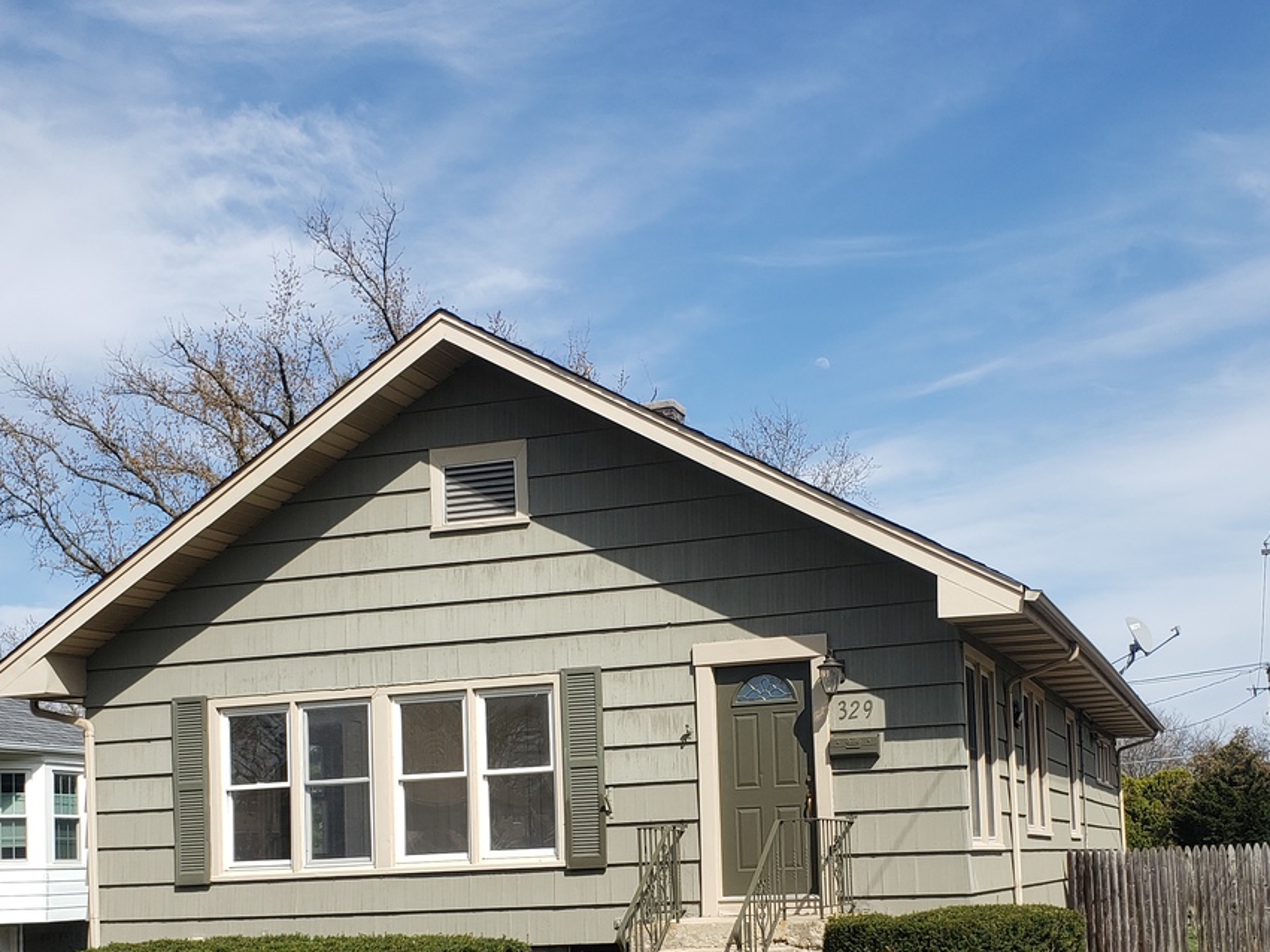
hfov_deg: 42.9
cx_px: 718
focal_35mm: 44
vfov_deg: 31.9
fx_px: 1614
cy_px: 770
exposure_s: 1/1391
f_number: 2.4
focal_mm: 4.3
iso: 50
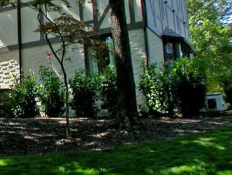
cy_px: 55
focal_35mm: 105
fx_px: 704
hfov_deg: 17.8
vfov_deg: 14.1
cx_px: -51
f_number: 3
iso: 100
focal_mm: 7.85
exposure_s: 1/500
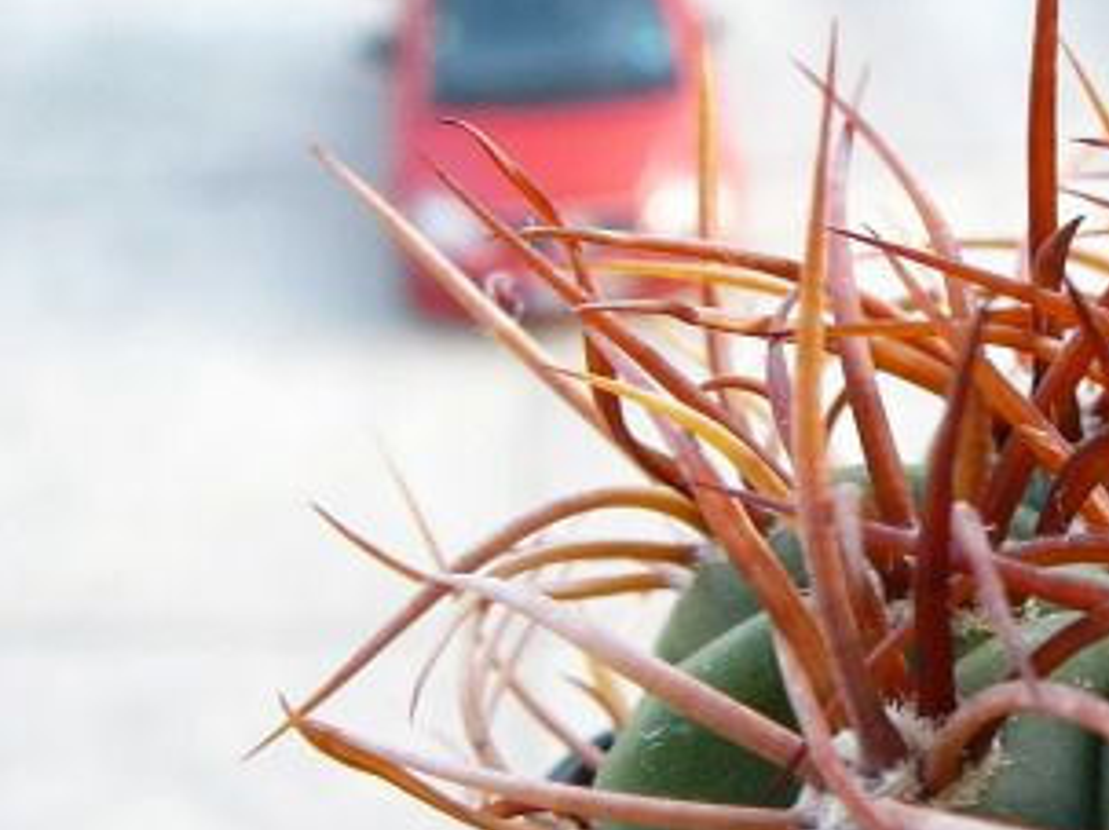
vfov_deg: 19.8
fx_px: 2370
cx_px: 1138
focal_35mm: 74
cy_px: 570
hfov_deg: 24.9
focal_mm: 5.2
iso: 80
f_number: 2.8
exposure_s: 1/30
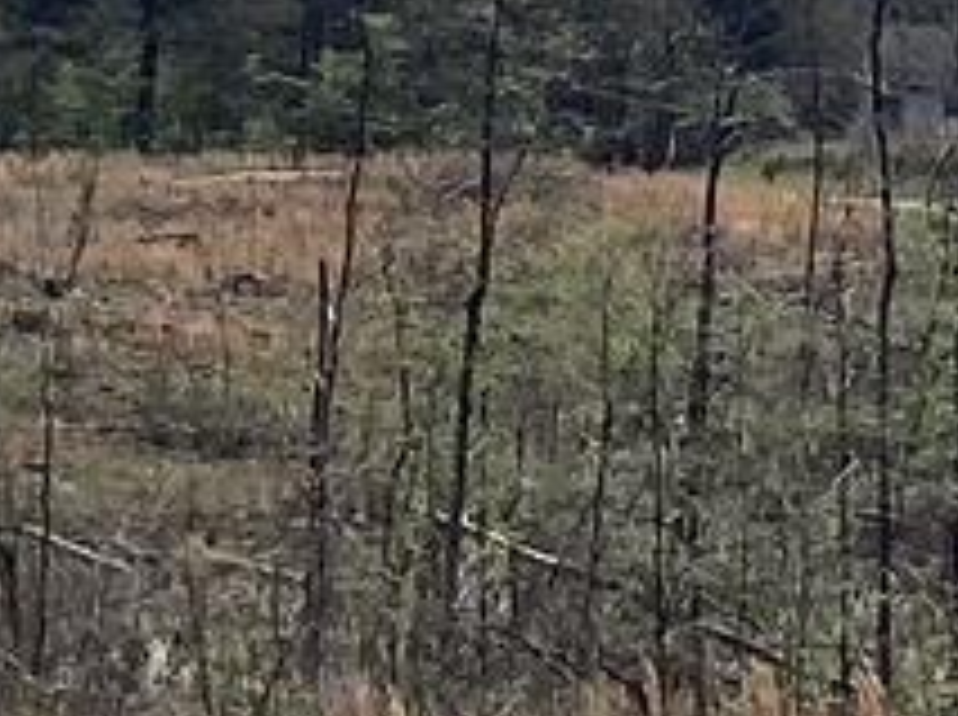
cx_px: 1111
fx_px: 6576
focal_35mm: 238
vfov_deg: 6.2
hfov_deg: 8.3
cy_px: -239
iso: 25
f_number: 2.4
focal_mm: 3.3
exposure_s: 1/2203
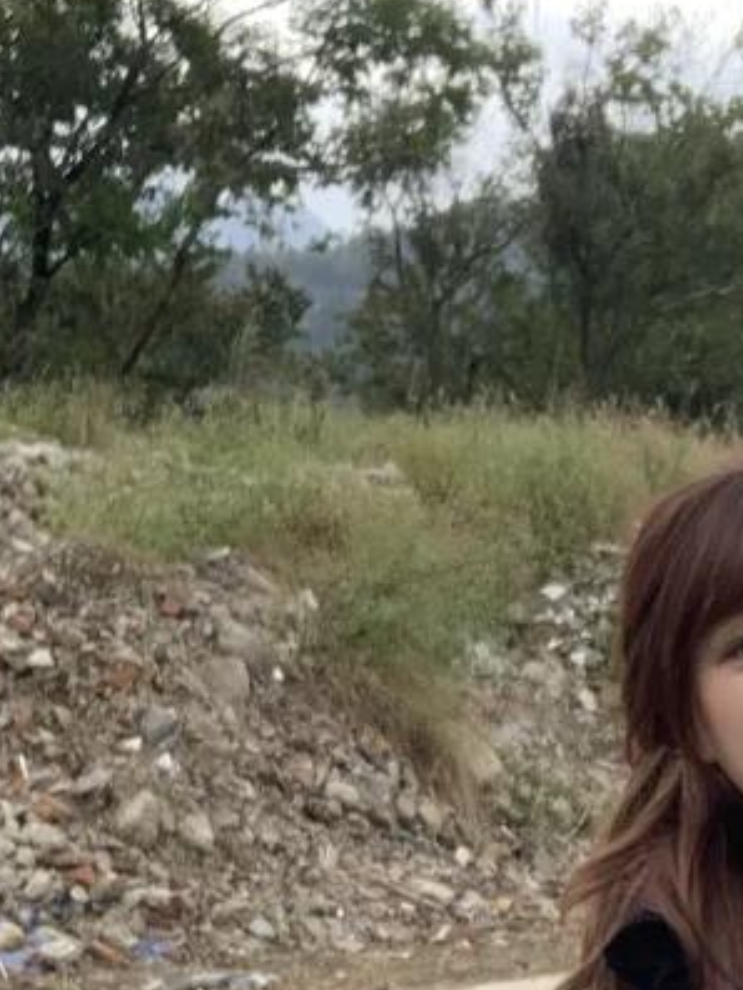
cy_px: 1042
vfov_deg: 16.5
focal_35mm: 116
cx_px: 760
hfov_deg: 12.6
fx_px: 3318
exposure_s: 1/121
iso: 25
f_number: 2.2
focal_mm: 2.87
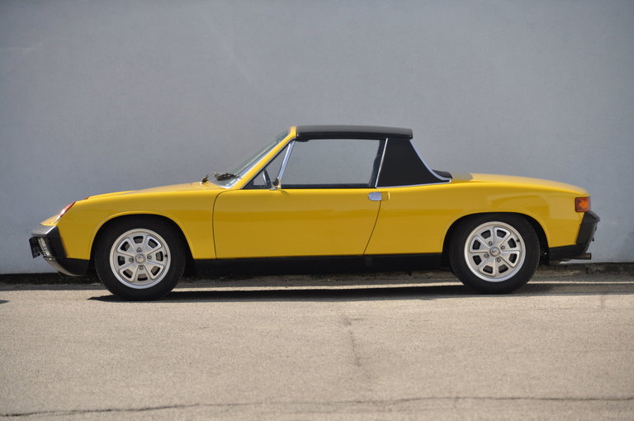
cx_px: 317
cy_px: 210
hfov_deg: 11.0
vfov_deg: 7.3
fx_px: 3298
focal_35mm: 188
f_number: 6
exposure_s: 1/640
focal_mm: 125
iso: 500
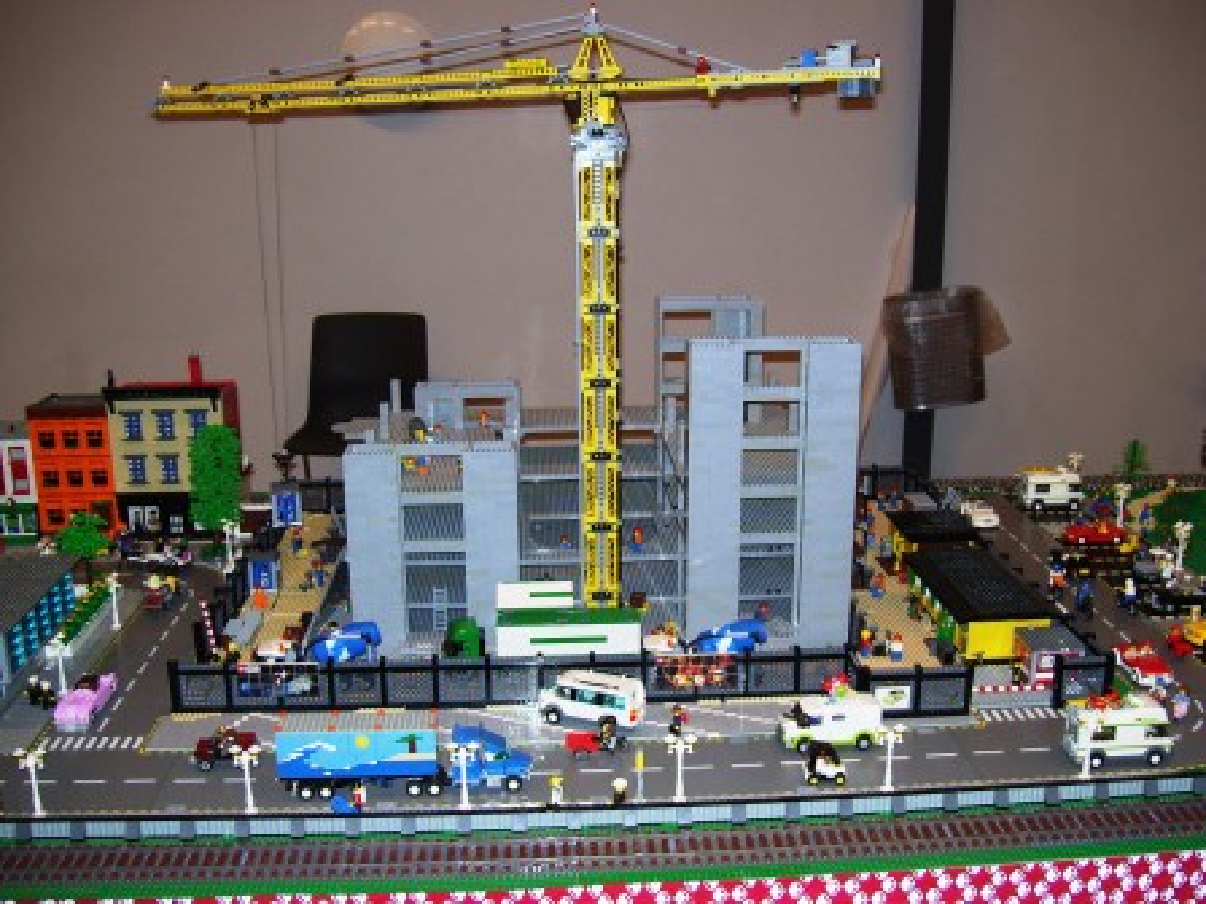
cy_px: 452
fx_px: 1254
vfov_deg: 39.7
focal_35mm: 36
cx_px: 603
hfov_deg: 51.4
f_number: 2.7
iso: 80
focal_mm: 6
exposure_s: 1/60
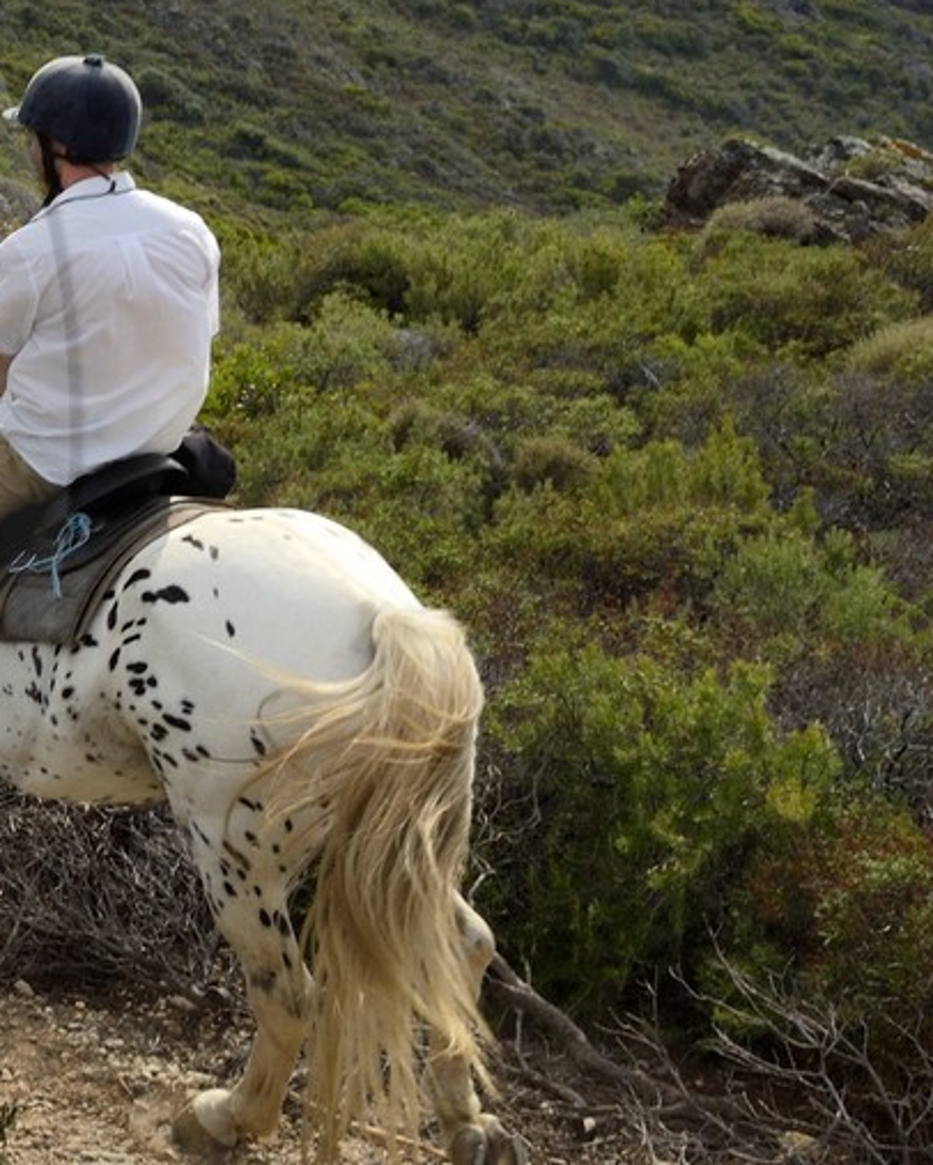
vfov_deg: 26.7
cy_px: 439
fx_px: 2449
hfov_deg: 16.8
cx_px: -878
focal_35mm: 71
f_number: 11
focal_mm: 24
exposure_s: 1/640
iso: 400
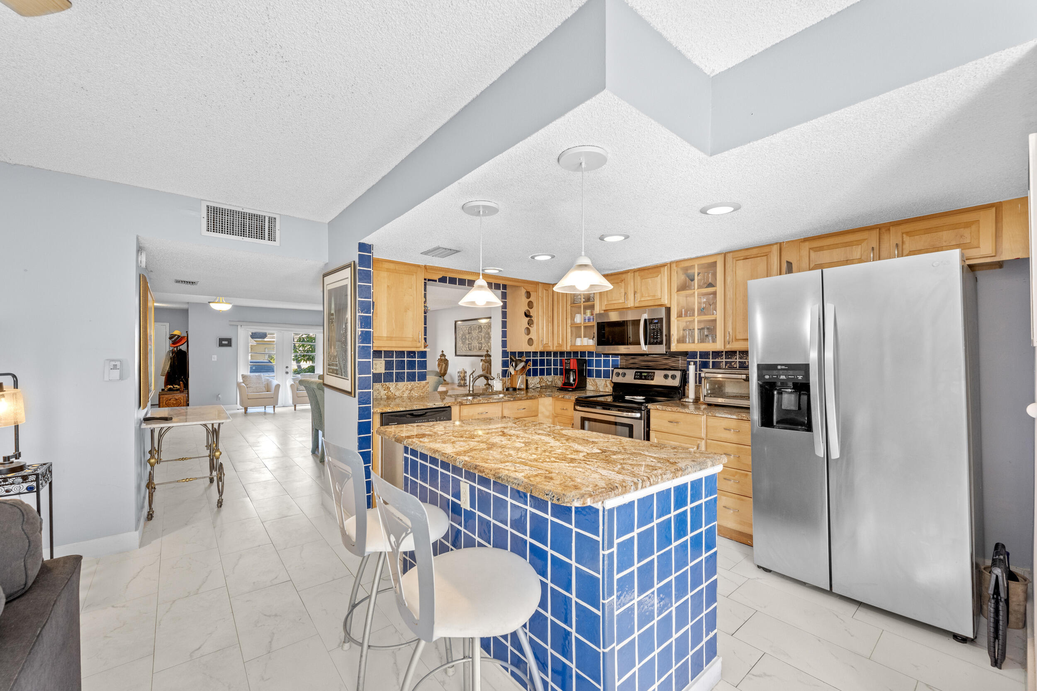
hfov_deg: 104.3
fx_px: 403
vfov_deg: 81.2
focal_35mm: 14
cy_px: 346
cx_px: 518
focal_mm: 14
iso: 500
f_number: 8
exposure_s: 1/20
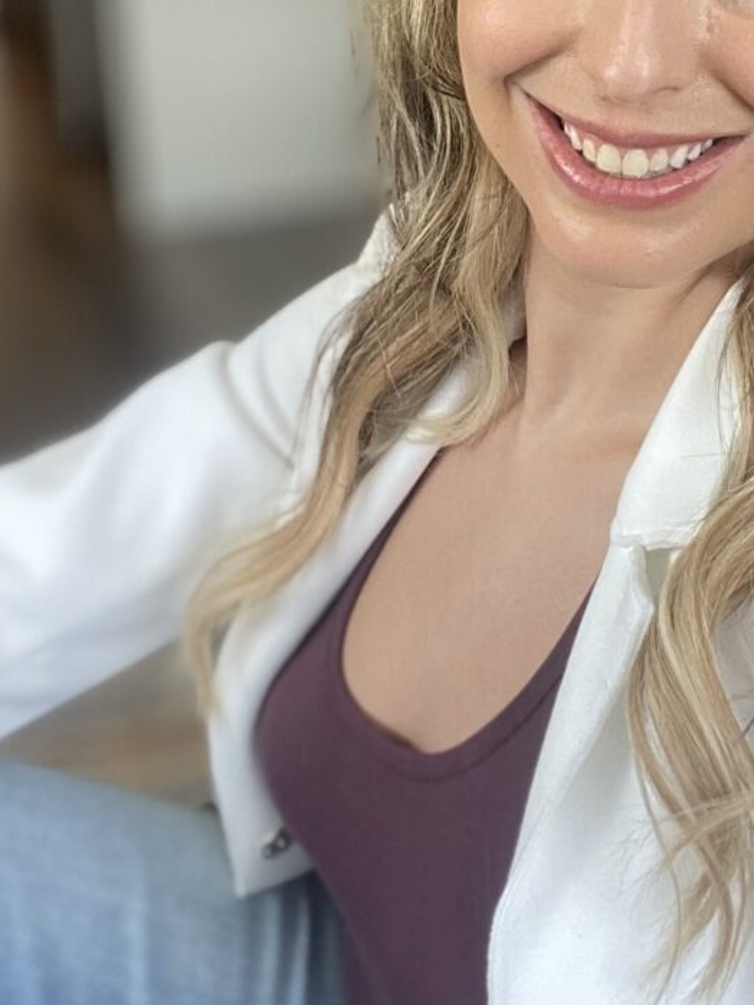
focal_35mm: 66
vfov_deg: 28.7
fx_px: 1916
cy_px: 197
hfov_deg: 22.1
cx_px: 538
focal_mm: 2.71
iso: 100
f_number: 2.2
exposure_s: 1/68
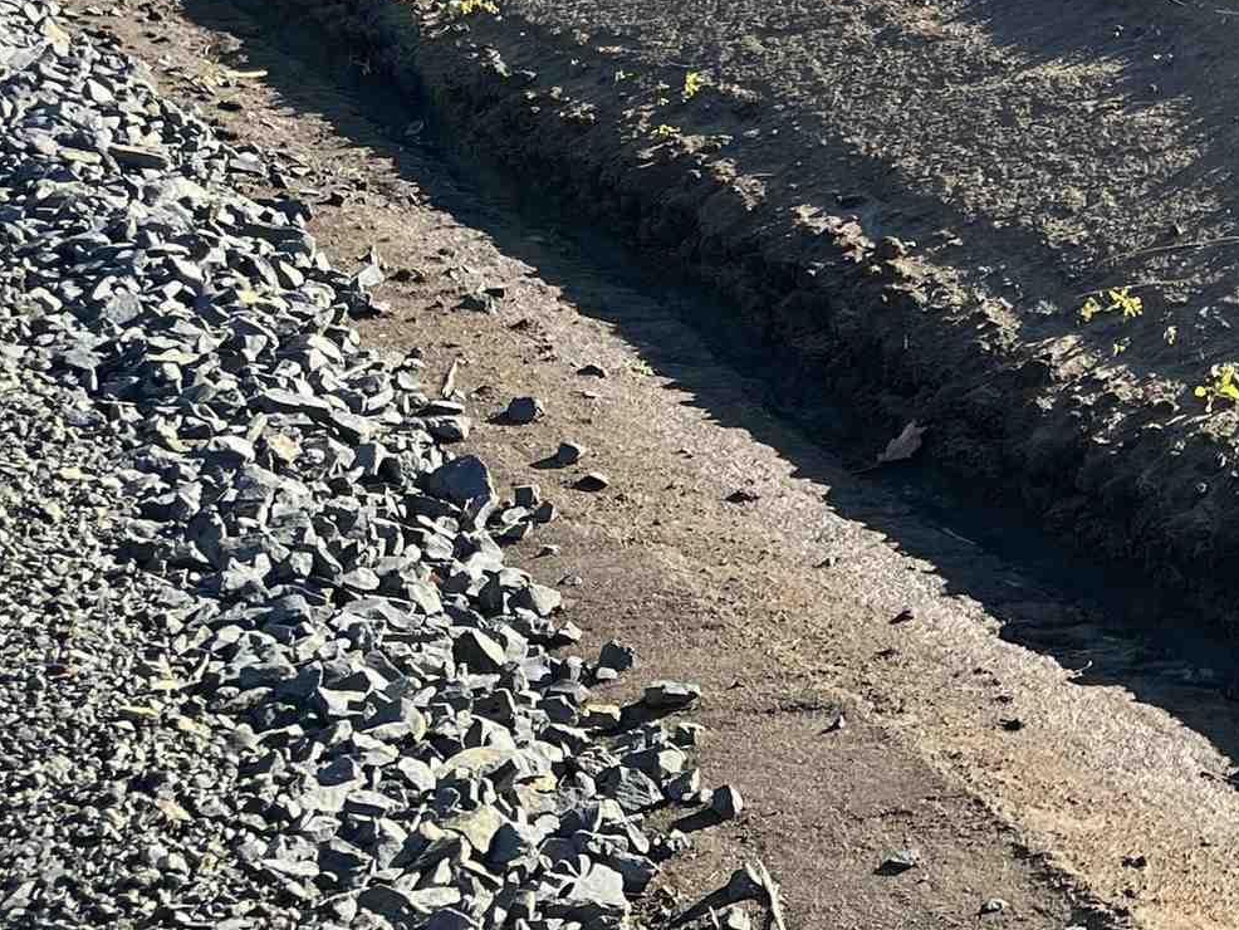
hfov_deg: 21.9
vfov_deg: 17.8
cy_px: -15
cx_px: 1586
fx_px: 2900
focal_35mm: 81
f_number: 1.6
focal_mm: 5.1
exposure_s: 1/1404
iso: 50
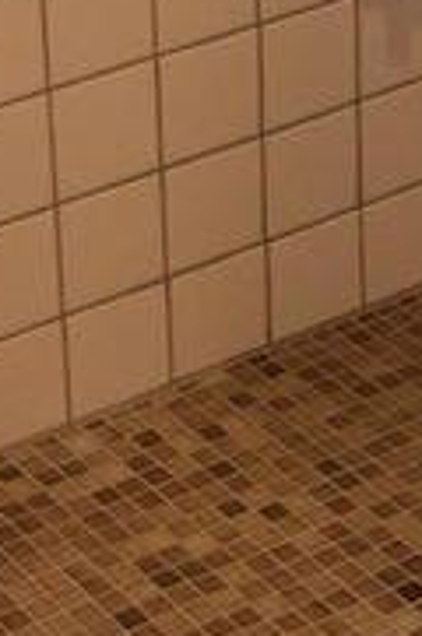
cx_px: 190
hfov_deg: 8.9
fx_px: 2700
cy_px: -249
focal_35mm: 153
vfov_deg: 12.9
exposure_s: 1/60
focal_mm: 18
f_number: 4
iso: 400
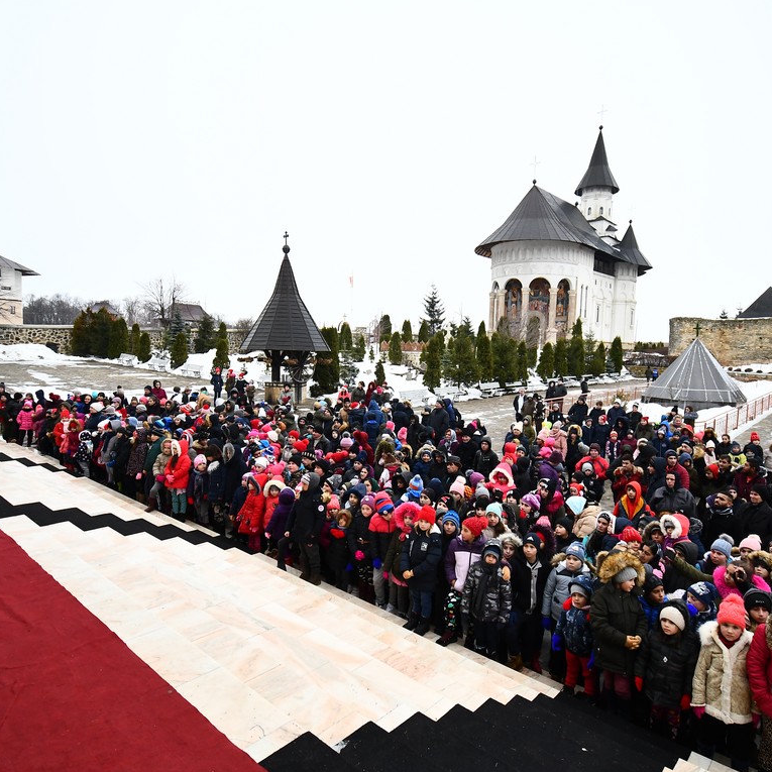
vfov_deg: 74.8
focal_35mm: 20
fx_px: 505
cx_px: 418
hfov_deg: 74.7
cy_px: 402
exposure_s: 1/400
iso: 800
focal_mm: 10
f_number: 4.5
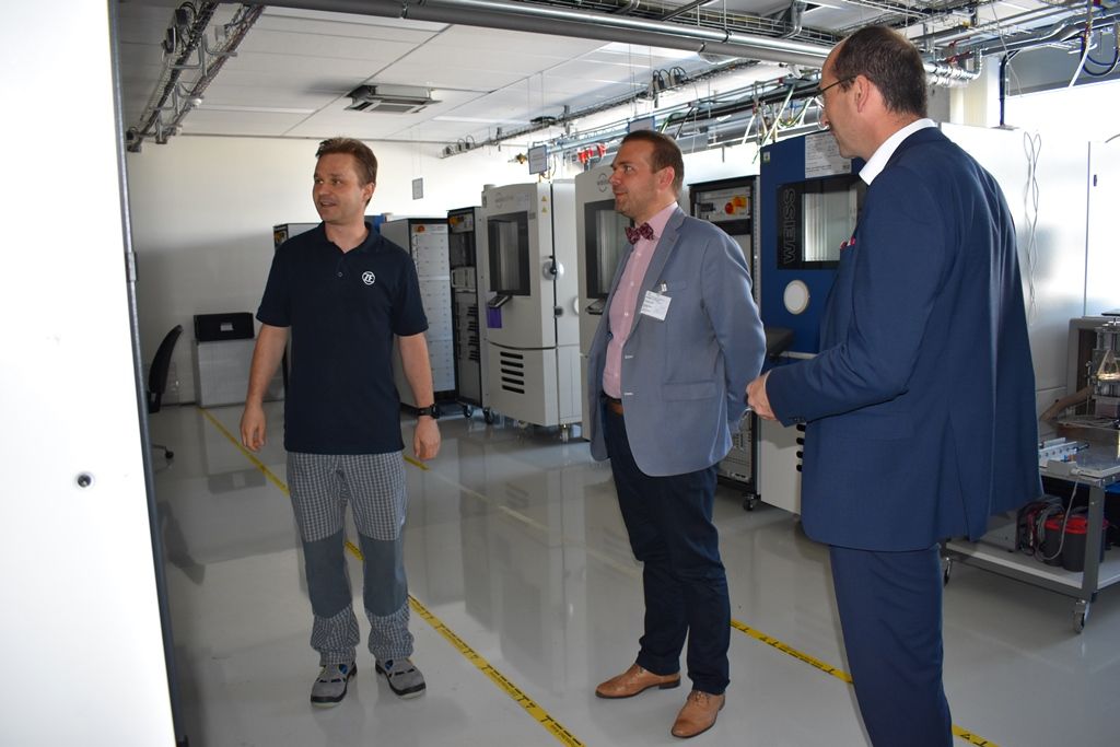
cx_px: 560
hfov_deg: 67.4
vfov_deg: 47.9
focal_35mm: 27
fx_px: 840
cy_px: 374
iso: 800
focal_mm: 18
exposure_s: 1/80
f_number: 4.5
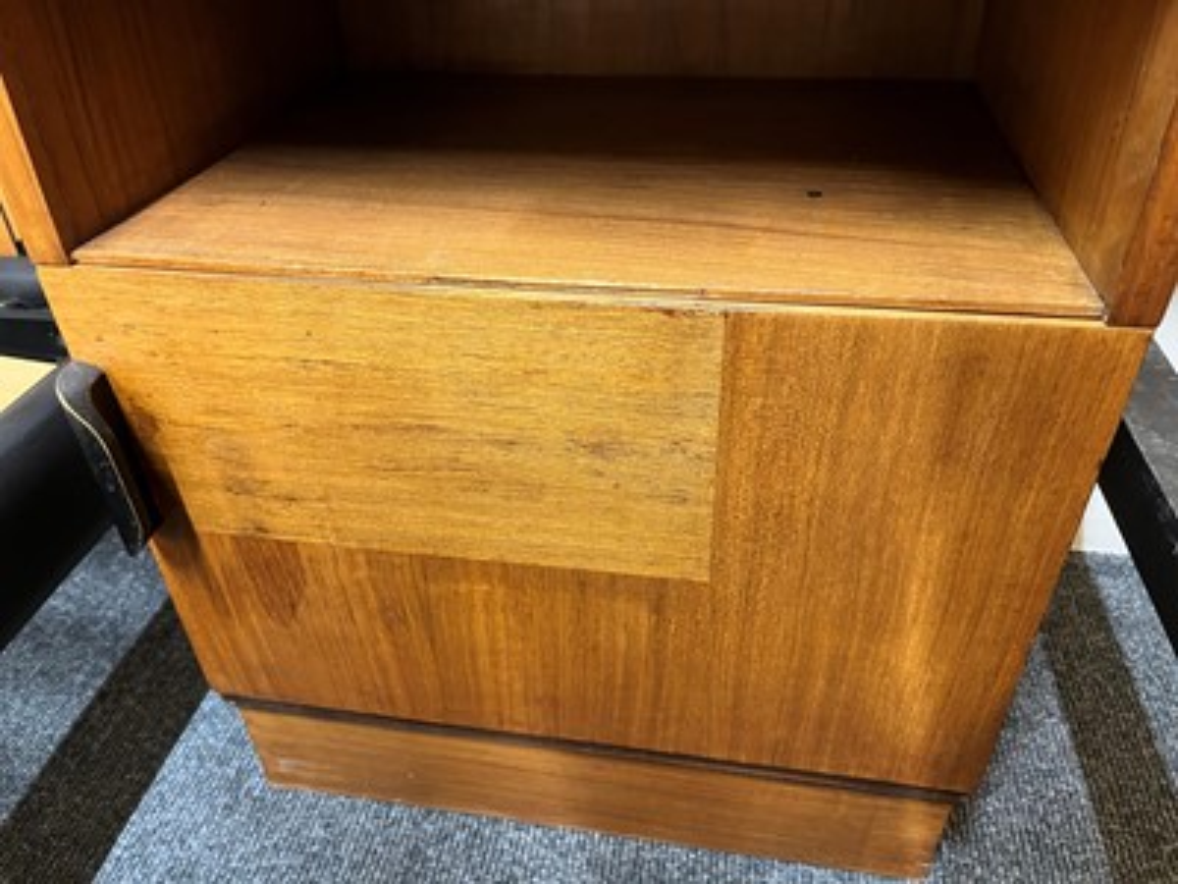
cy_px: 442
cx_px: 589
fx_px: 885
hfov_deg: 67.3
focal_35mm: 26
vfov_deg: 53.1
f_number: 1.6
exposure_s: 1/33
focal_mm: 5.1
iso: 400
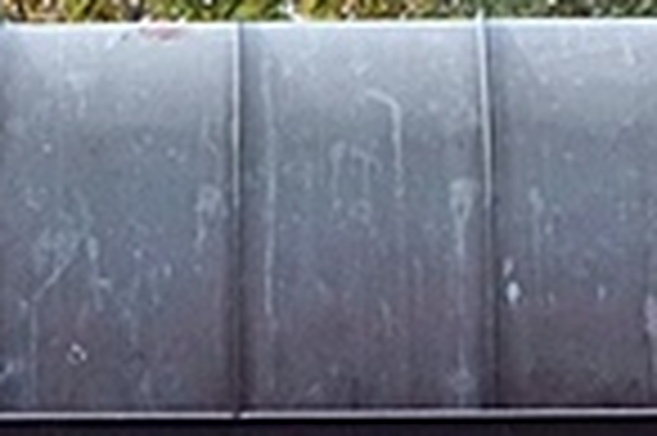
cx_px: 230
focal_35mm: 295
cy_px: 1366
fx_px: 5378
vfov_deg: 4.4
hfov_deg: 7.0
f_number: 8
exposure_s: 1/180
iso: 400
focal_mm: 28.2
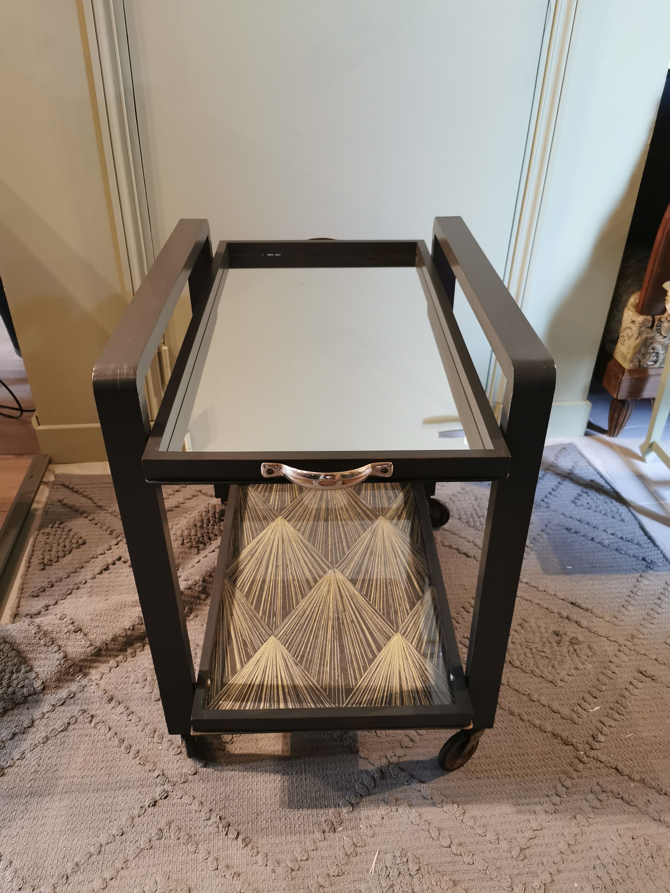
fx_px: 697
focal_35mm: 27
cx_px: 335
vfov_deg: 65.3
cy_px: 446
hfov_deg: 51.4
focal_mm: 5.56
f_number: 1.6
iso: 400
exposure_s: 1/33.3
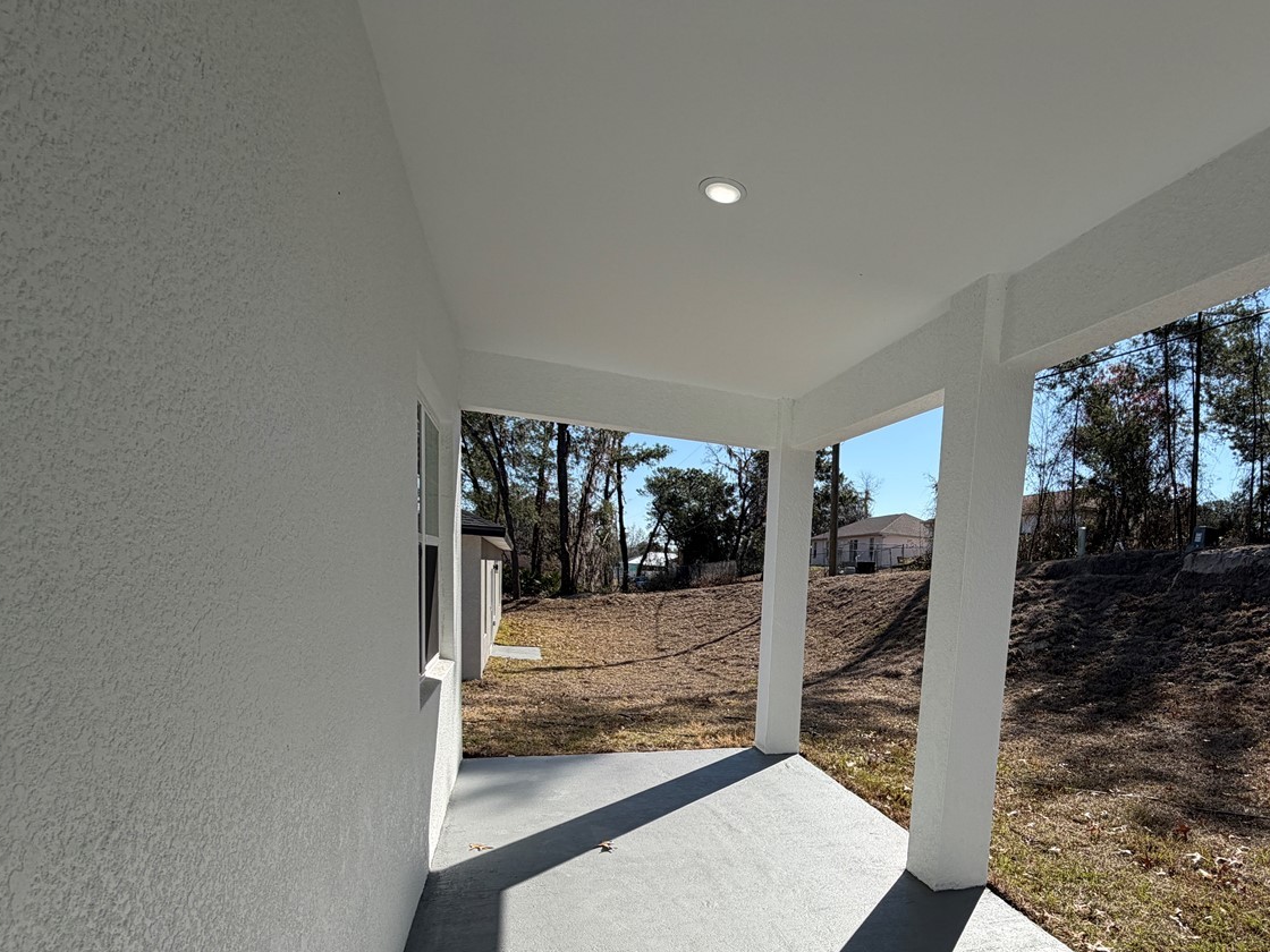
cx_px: 836
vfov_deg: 63.4
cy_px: 671
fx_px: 734
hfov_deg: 79.3
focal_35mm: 20
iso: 20
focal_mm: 2.22
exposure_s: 1/770
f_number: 2.2
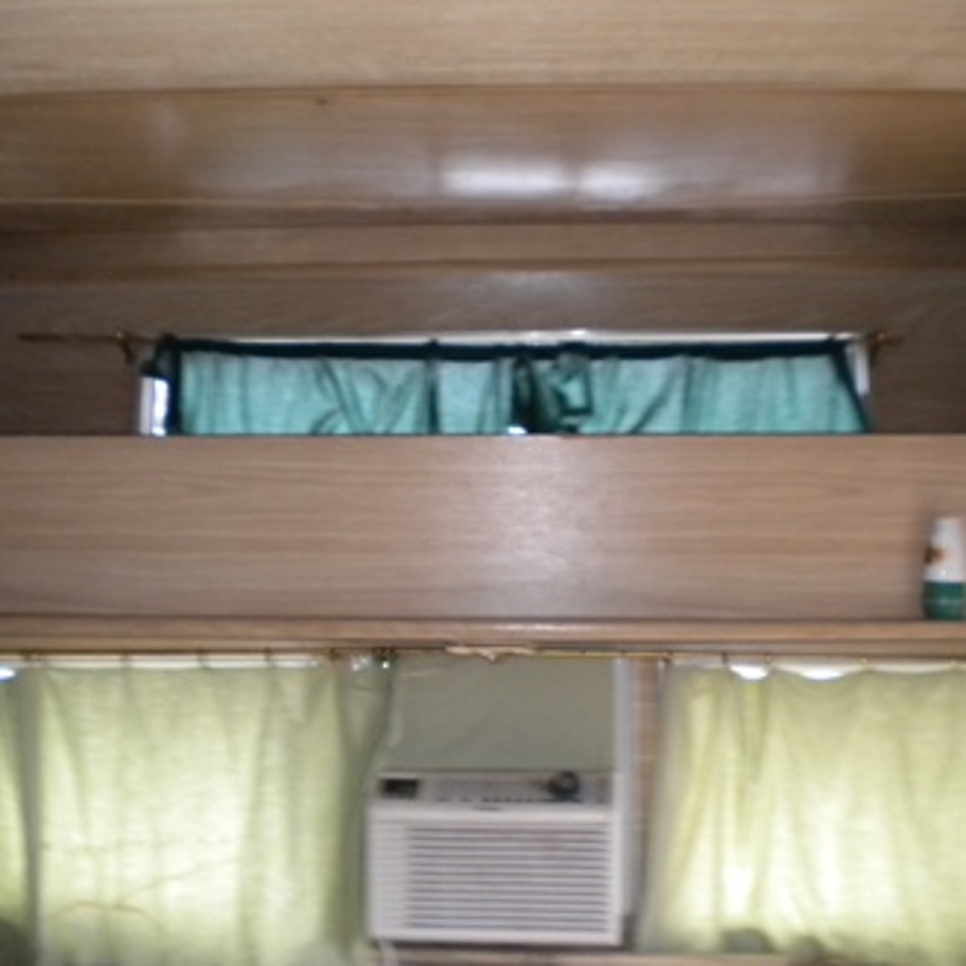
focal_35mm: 42
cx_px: 468
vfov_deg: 40.0
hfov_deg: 40.0
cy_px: 477
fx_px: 1326
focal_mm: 6.3
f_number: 3.1
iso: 400
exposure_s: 1/30
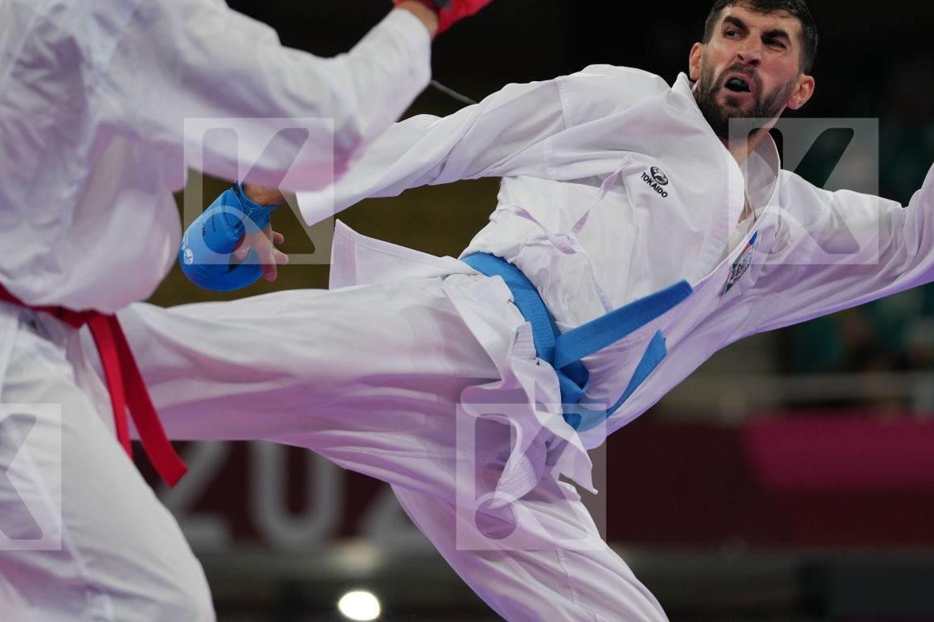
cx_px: 531
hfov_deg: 8.8
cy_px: 191
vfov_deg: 5.9
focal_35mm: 234
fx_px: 6069
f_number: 2.8
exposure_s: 1/1000
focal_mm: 151
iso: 500
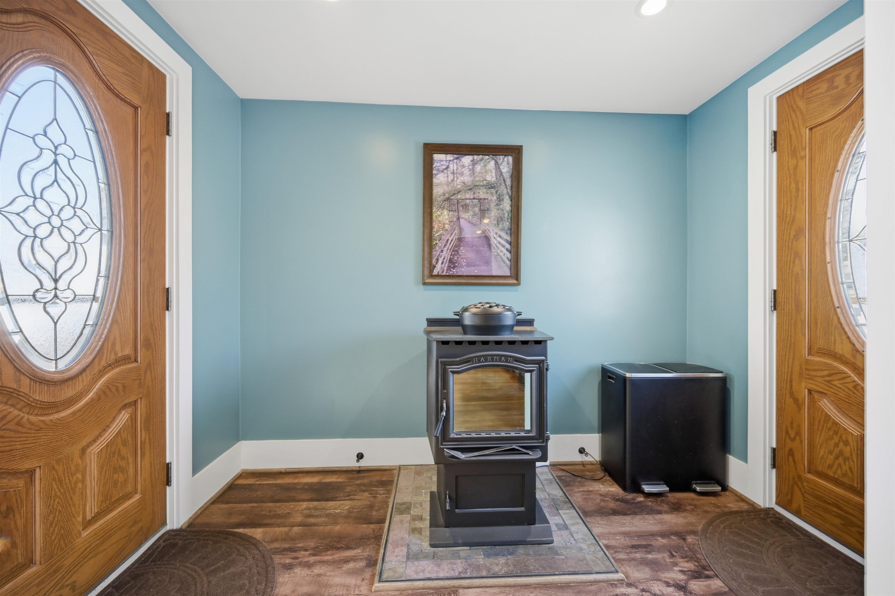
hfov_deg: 104.3
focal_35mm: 14
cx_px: 448
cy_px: 298
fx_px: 348
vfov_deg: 81.2
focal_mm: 14
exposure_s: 1/400
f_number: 4.5
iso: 800
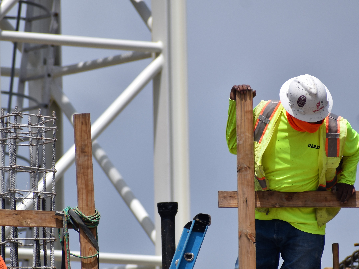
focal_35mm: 673
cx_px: 167
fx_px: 6979
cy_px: 172
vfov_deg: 2.2
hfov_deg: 2.9
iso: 200
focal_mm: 300
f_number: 7.1
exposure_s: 1/1600
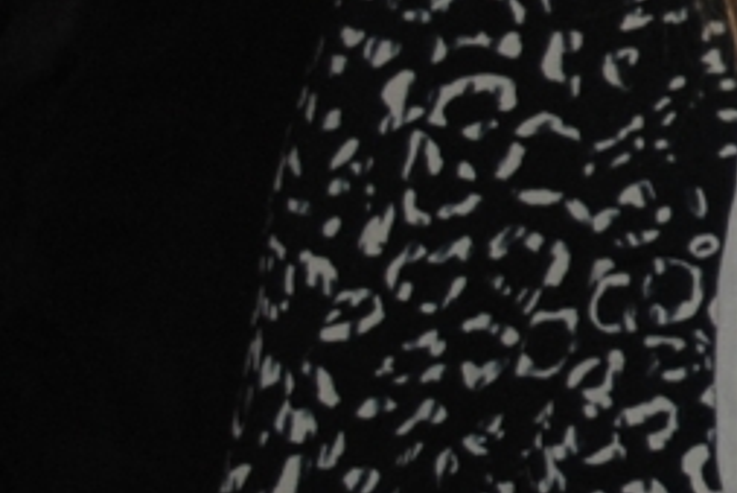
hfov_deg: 6.0
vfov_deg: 4.5
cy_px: -101
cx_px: 2575
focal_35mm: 308
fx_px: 6305
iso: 200
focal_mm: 27
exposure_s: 1/60
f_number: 4
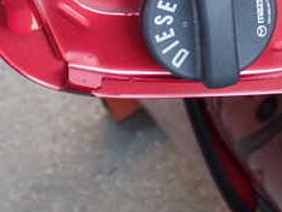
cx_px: 247
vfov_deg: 12.0
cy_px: -49
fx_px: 977
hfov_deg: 16.2
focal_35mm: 120
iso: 200
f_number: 3.1
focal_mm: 8.4
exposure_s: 1/50
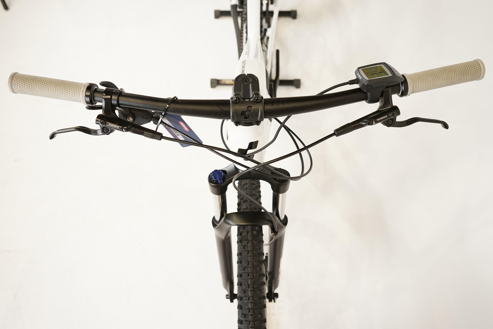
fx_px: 411
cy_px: 164
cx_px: 246
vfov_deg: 43.6
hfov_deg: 61.9
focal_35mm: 30
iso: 2500
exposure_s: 1/200
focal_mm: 30
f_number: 5.6
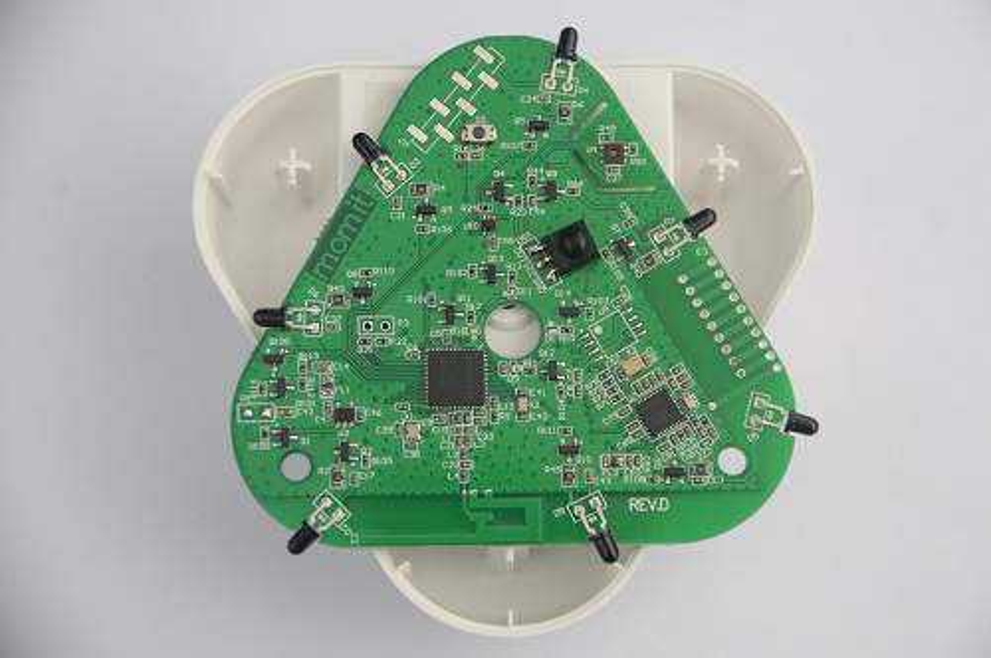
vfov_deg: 9.6
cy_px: 329
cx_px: 496
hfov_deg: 14.4
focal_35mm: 142
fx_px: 3918
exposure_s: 1/80
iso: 200
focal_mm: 95
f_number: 5.3
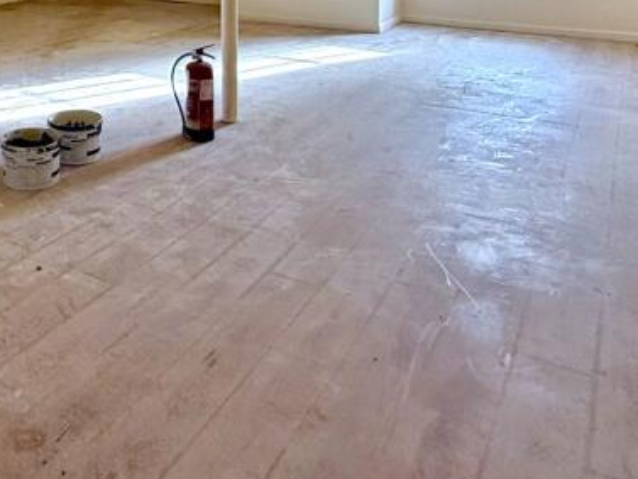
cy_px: -66
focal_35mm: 38
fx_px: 701
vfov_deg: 32.5
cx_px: 98
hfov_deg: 45.6
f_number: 2.2
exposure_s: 1/99
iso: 100
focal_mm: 2.22
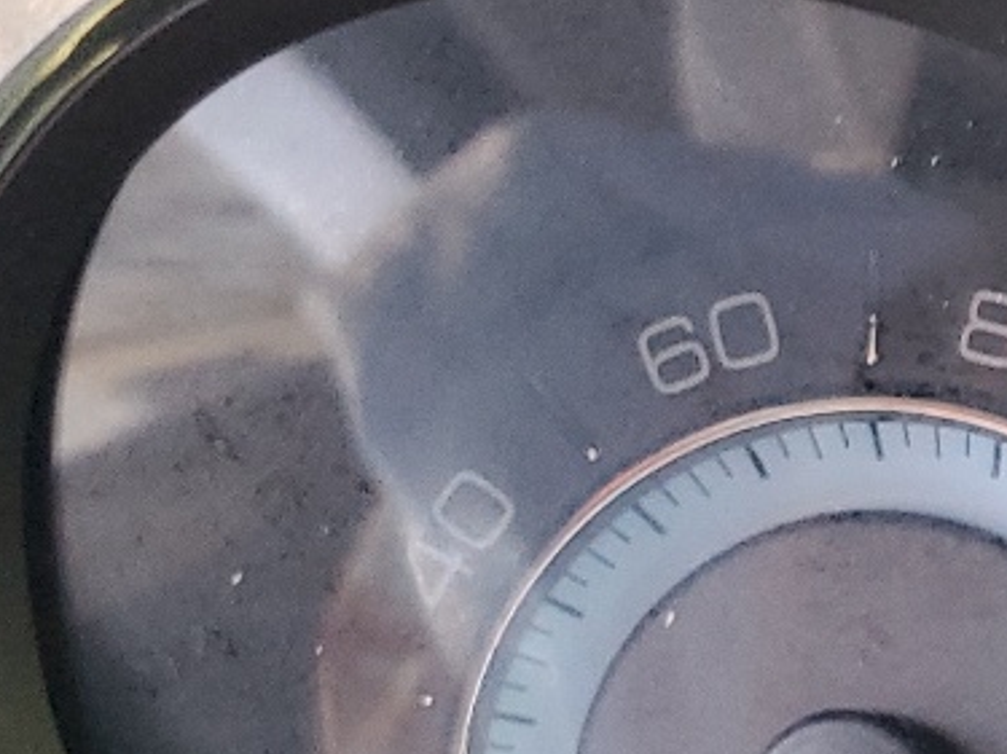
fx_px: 3228
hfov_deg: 14.5
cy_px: 660
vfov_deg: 13.2
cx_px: 2068
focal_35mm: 111
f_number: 1.5
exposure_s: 1/60.2
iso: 175
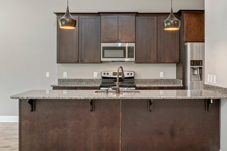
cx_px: 118
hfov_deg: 49.6
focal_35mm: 39
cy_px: 71
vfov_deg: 34.2
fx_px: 246
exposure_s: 1/25
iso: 500
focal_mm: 30
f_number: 8
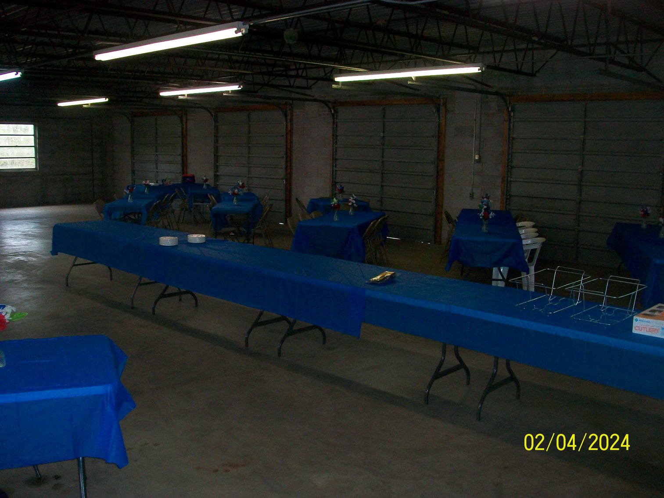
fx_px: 652
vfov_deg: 41.8
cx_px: 332
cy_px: 249
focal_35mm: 34
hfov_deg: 54.0
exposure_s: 1/60
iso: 160
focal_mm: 5.7
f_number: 2.8
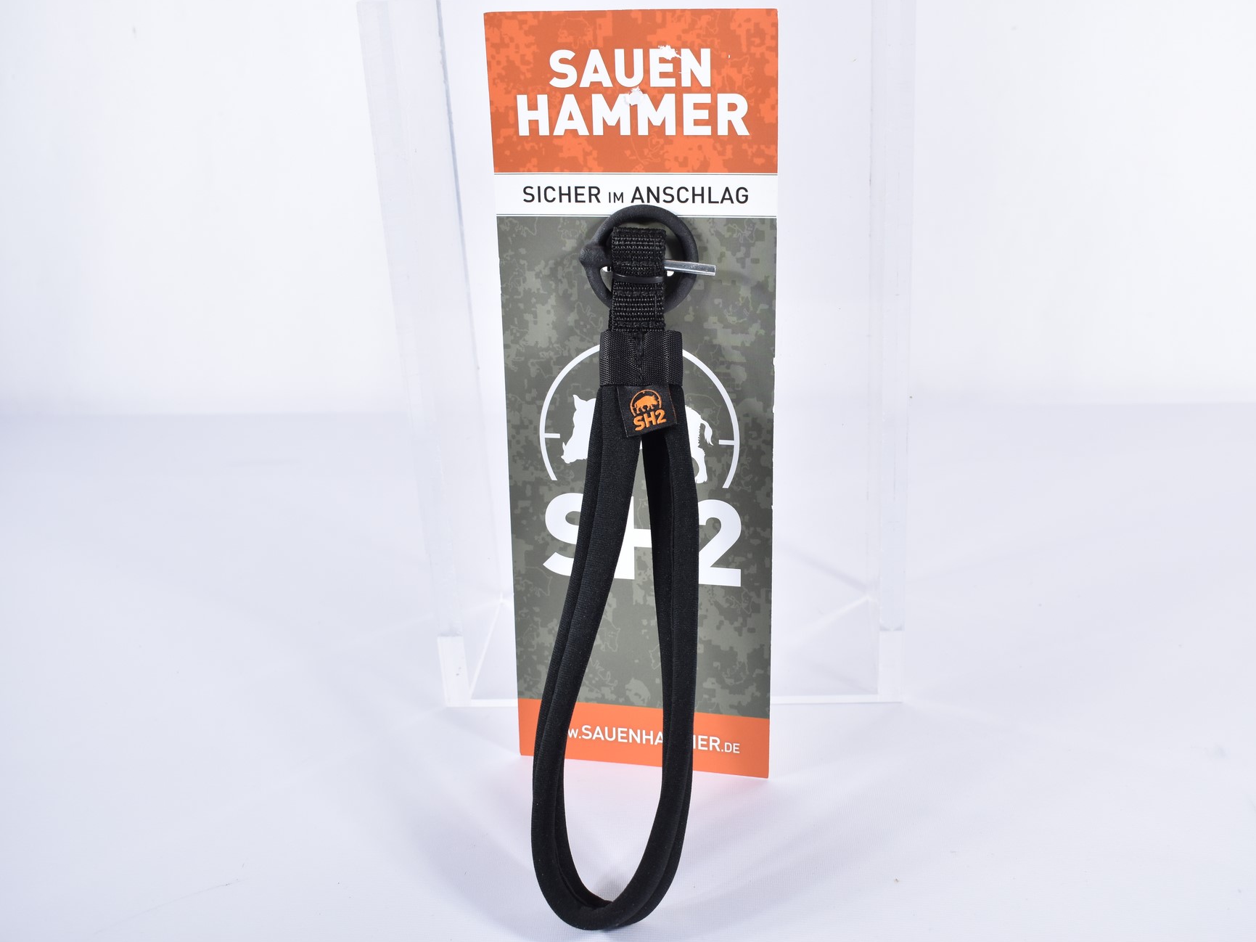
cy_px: 465
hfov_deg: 46.7
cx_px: 714
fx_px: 1451
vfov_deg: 36.0
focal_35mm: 40
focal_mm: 24
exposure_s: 1/60
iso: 640
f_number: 5
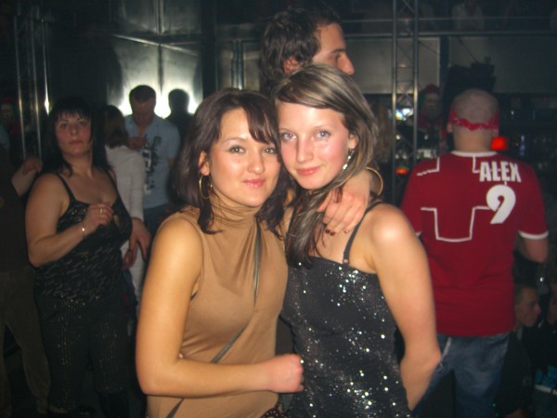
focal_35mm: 38
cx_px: 278
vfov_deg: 37.7
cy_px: 209
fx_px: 611
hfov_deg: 49.0
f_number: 2.8
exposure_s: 1/60
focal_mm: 7.9
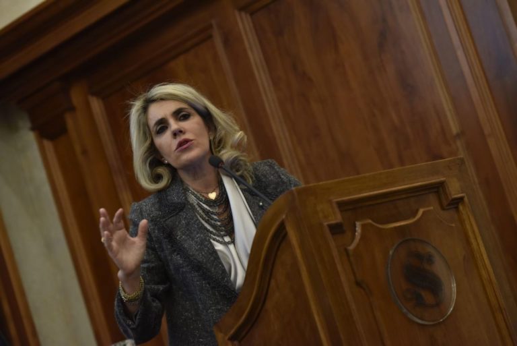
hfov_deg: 18.3
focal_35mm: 112
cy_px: 173
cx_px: 258
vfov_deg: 12.2
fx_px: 1609
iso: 2500
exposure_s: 1/160
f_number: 4
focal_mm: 112
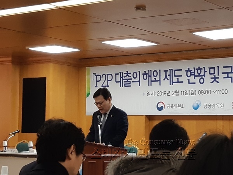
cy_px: 88
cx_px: 116
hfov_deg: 67.3
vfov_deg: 53.1
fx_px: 175
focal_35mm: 26
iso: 80
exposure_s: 1/60
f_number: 1.7
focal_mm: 3.93
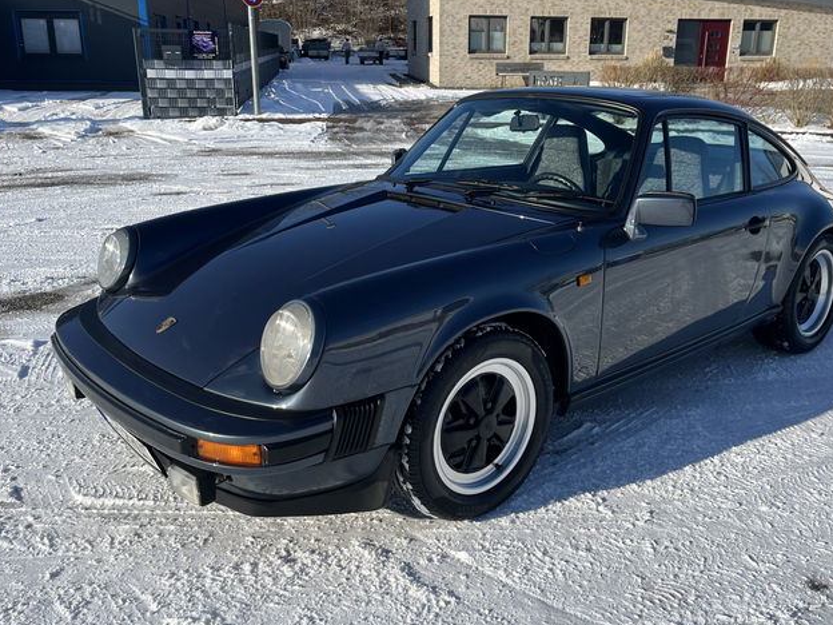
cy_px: 292
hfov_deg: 56.7
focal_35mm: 32
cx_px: 454
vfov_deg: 44.1
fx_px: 770
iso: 50
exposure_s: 1/4016
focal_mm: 5.1
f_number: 1.6
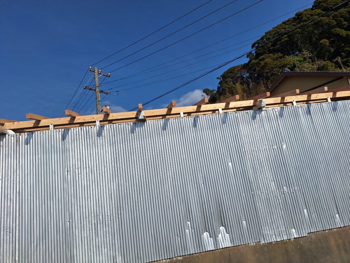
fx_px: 233
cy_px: 132
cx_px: 175
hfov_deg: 73.9
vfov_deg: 58.9
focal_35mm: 23
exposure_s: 1/6536
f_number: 1.8
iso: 40
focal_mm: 5.54
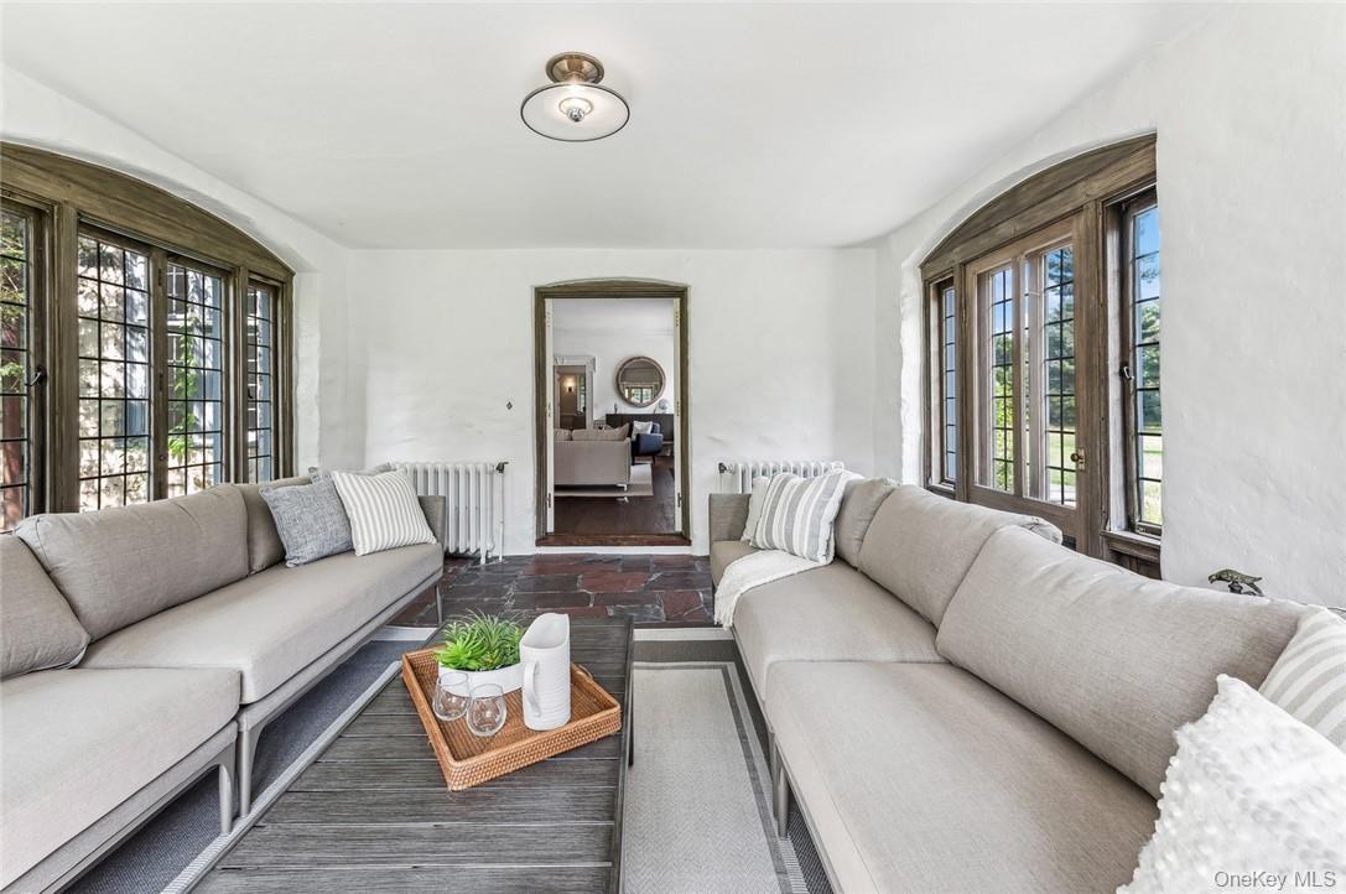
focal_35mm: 14
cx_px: 673
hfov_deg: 104.3
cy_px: 447
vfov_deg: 81.1
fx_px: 523
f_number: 11
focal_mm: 14
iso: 200
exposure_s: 1/6
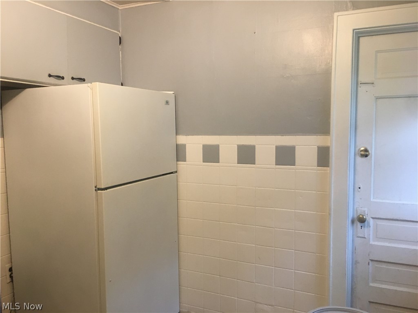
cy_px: 156
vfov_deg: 48.2
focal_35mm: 29
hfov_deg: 61.7
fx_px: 350
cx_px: 209
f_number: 2.2
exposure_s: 1/15
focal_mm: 4.15
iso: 80
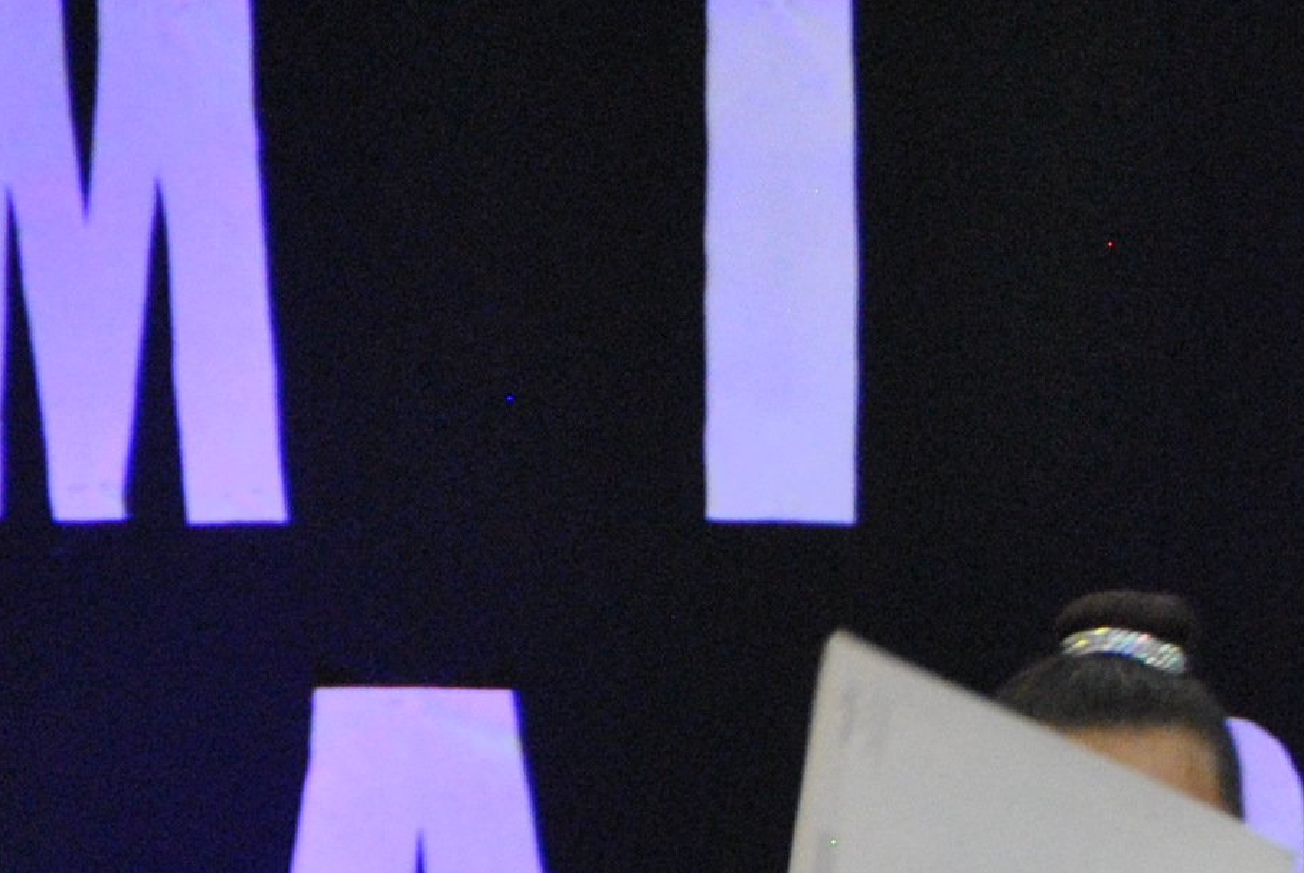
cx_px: 2464
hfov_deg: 2.6
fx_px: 28398
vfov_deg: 1.8
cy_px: 1477
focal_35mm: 783
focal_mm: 122
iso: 800
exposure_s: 1/100
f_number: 5.6
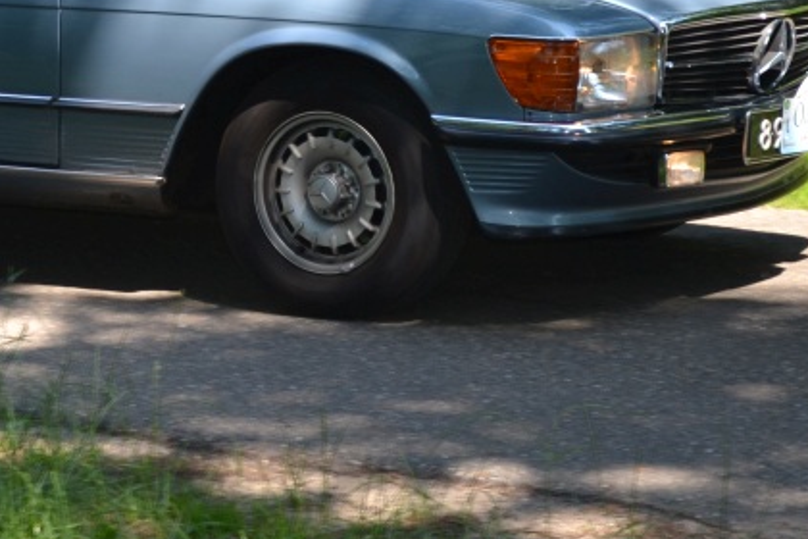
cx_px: 129
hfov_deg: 13.0
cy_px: -57
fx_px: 3524
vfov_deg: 8.7
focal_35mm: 157
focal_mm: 44
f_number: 5.3
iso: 125
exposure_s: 1/125
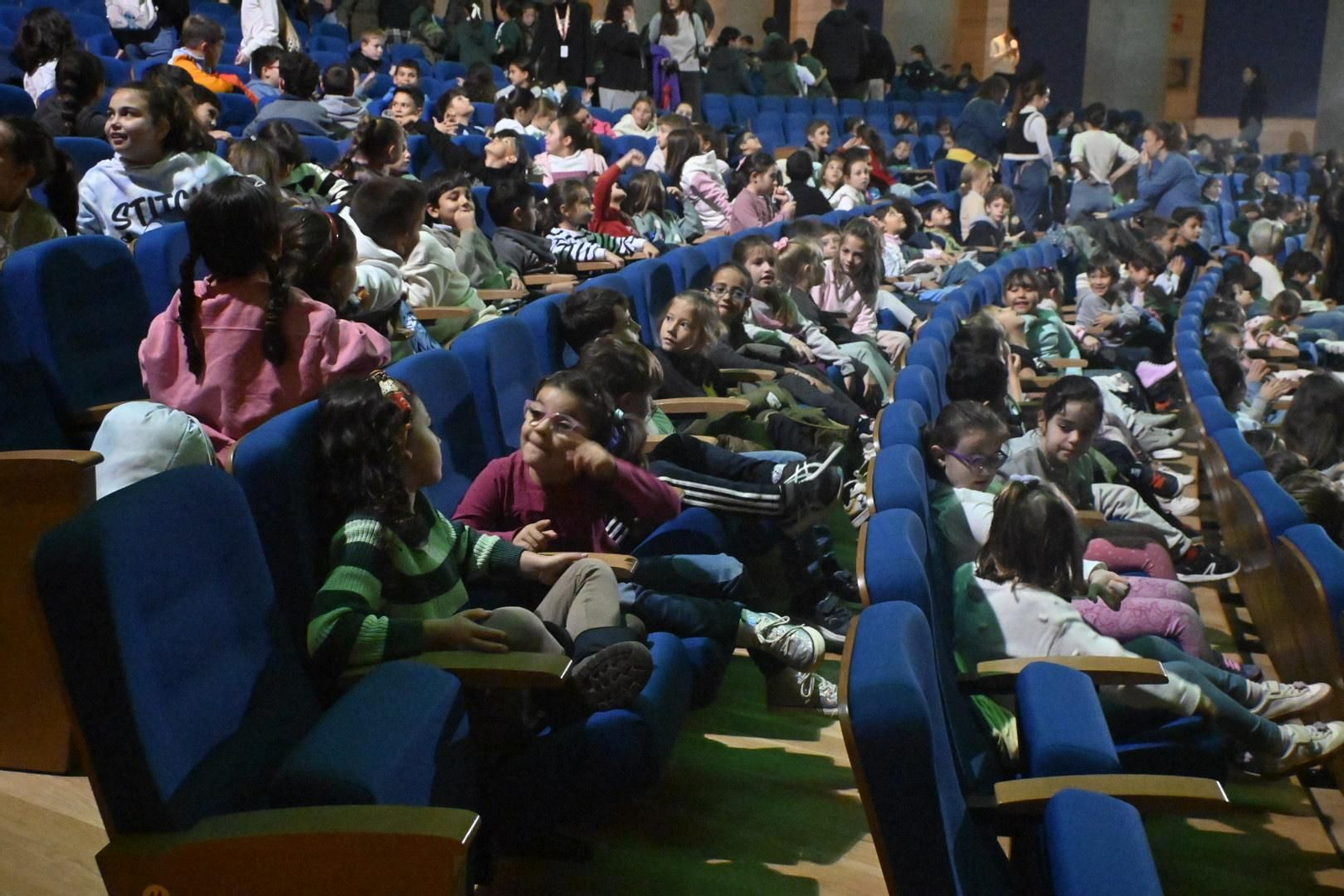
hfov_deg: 49.5
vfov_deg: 34.2
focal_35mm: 39
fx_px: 1456
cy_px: 448
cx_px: 672
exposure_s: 1/60
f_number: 5.6
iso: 8000
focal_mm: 26
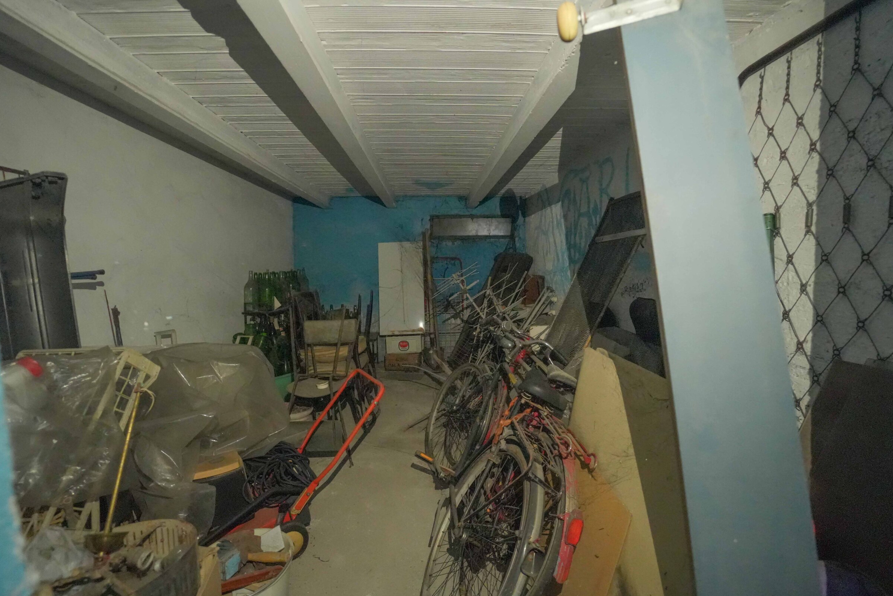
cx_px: 447
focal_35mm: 15
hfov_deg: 100.4
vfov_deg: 77.3
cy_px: 289
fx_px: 372
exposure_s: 1/50
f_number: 2.8
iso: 12800
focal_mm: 14
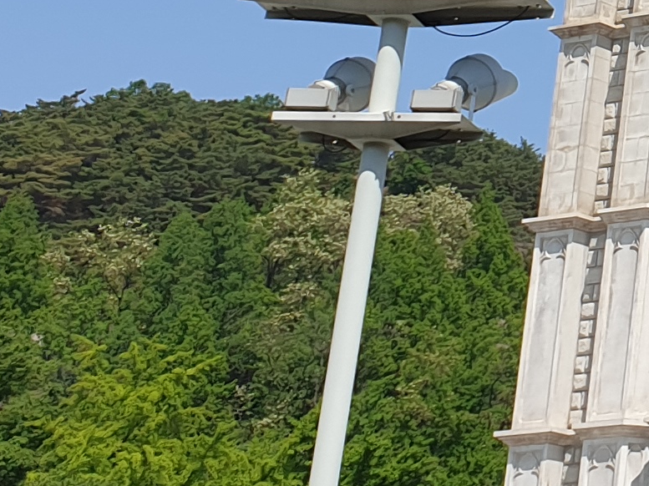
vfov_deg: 10.4
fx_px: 2530
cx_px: 1397
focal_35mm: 135
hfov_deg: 12.4
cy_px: -357
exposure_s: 1/1634
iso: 50
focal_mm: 4.3
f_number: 2.4
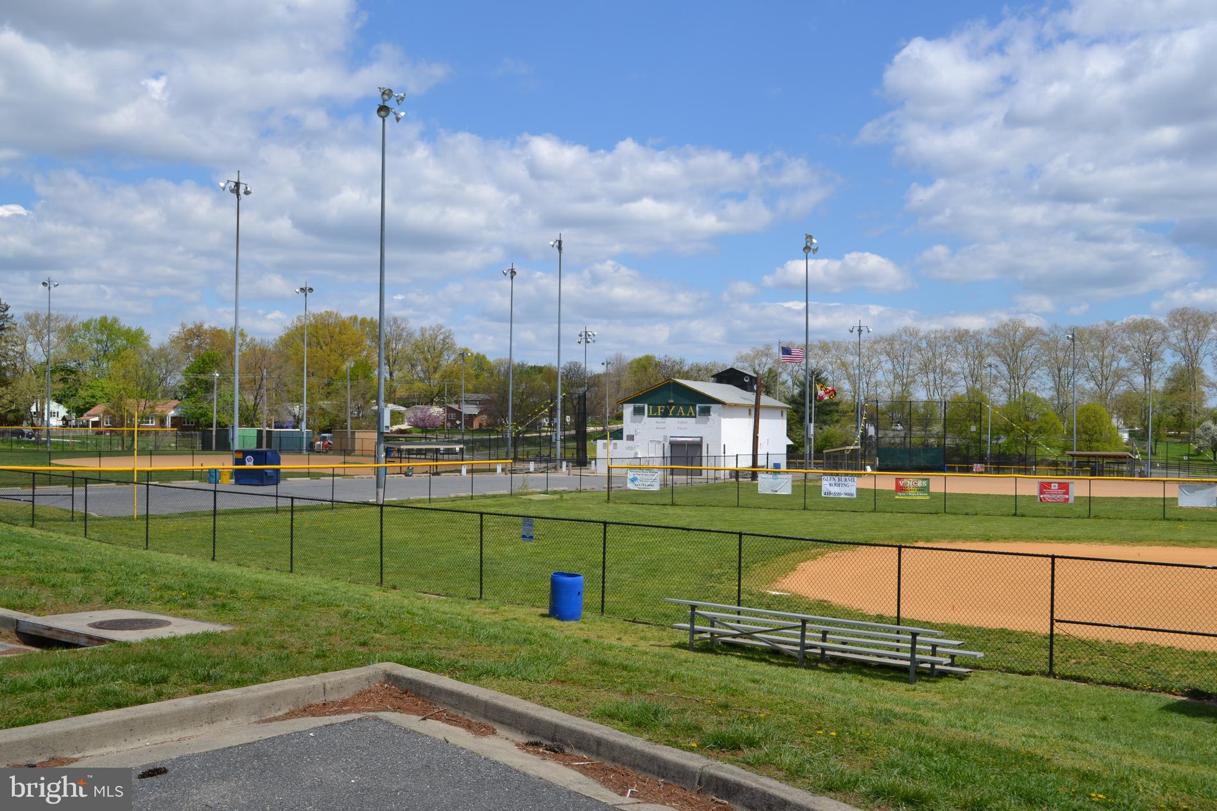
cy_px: 406
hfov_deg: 49.6
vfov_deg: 34.2
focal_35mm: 39
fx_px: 1318
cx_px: 608
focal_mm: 26
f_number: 8
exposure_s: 1/250
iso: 100
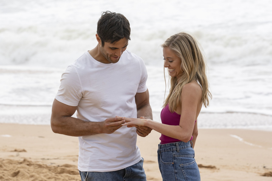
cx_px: 136
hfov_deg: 16.7
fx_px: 929
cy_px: 90
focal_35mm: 123
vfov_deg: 11.1
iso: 100
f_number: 6.3
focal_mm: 123
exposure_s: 1/500
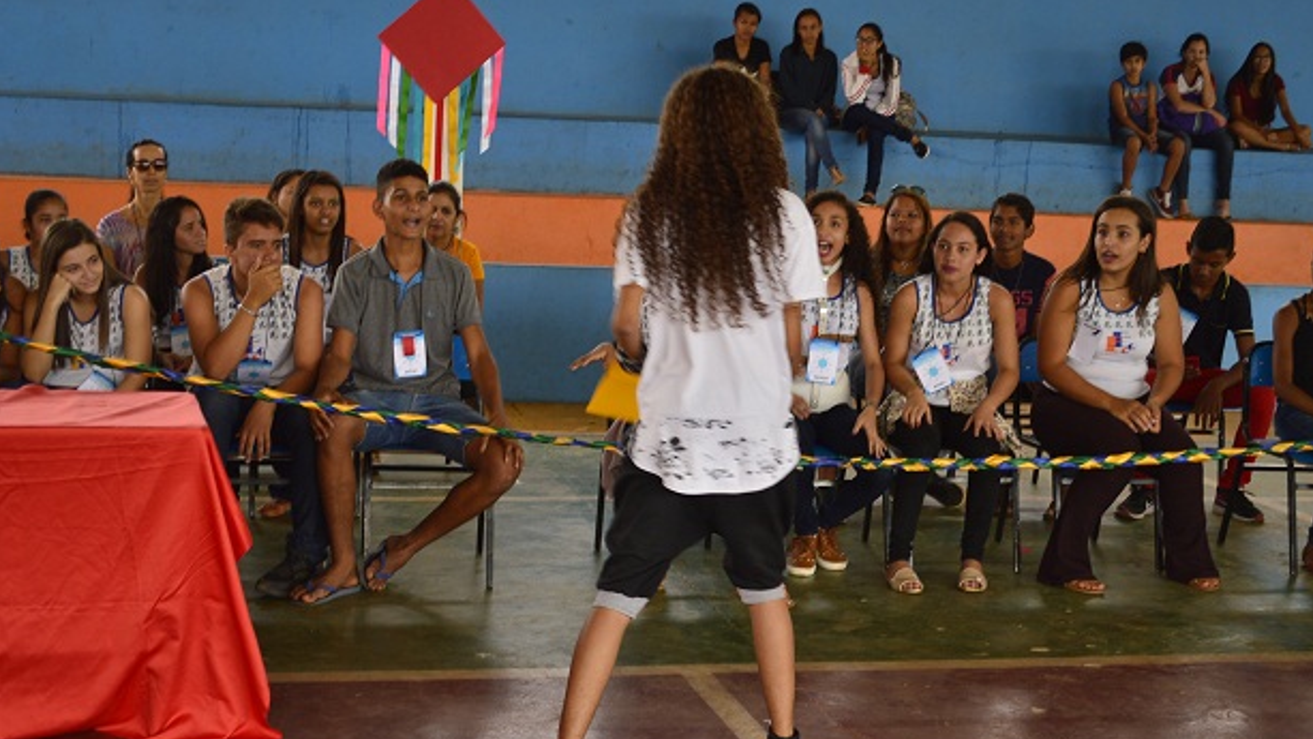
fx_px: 1934
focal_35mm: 56
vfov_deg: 21.6
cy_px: 420
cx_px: 660
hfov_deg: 37.5
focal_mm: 35
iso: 200
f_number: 5
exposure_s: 1/60
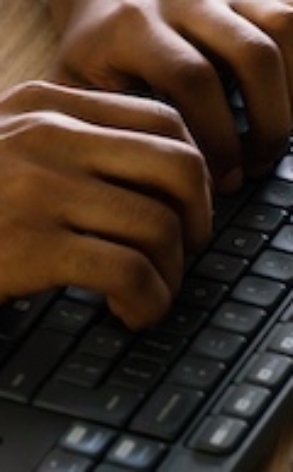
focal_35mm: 352
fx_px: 4514
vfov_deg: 5.8
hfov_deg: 3.7
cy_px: -479
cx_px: -247
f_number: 2.8
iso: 1250
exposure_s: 1/250
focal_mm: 52
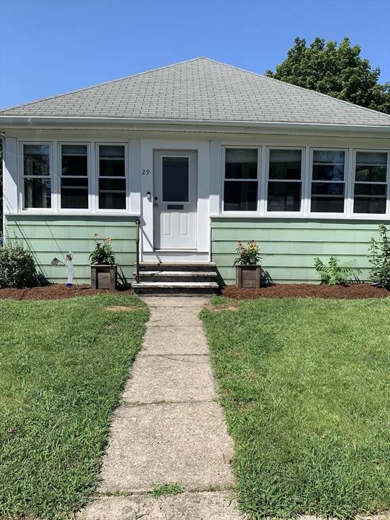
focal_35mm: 26
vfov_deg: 67.3
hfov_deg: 53.1
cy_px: 260
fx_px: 391
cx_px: 195
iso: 25
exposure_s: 1/2160
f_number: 1.8
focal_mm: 4.25
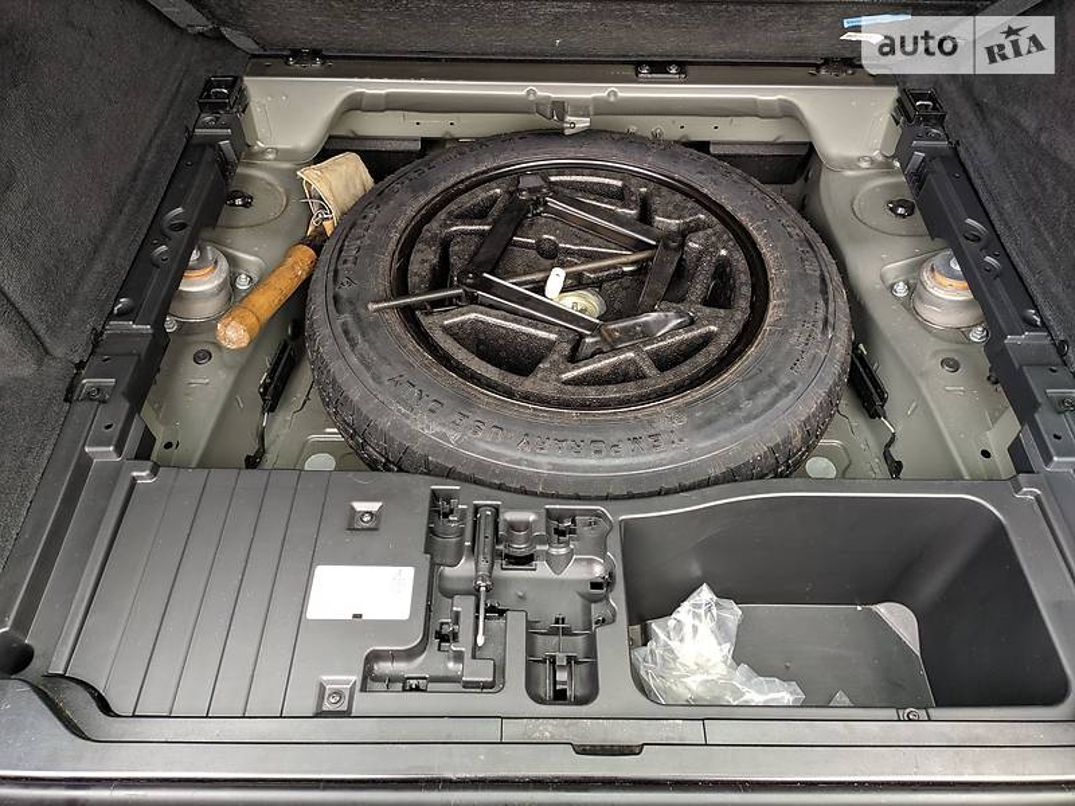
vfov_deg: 53.1
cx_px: 538
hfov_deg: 67.3
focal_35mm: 26
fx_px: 807
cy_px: 403
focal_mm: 4.8
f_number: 1.8
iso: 418
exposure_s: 1/50
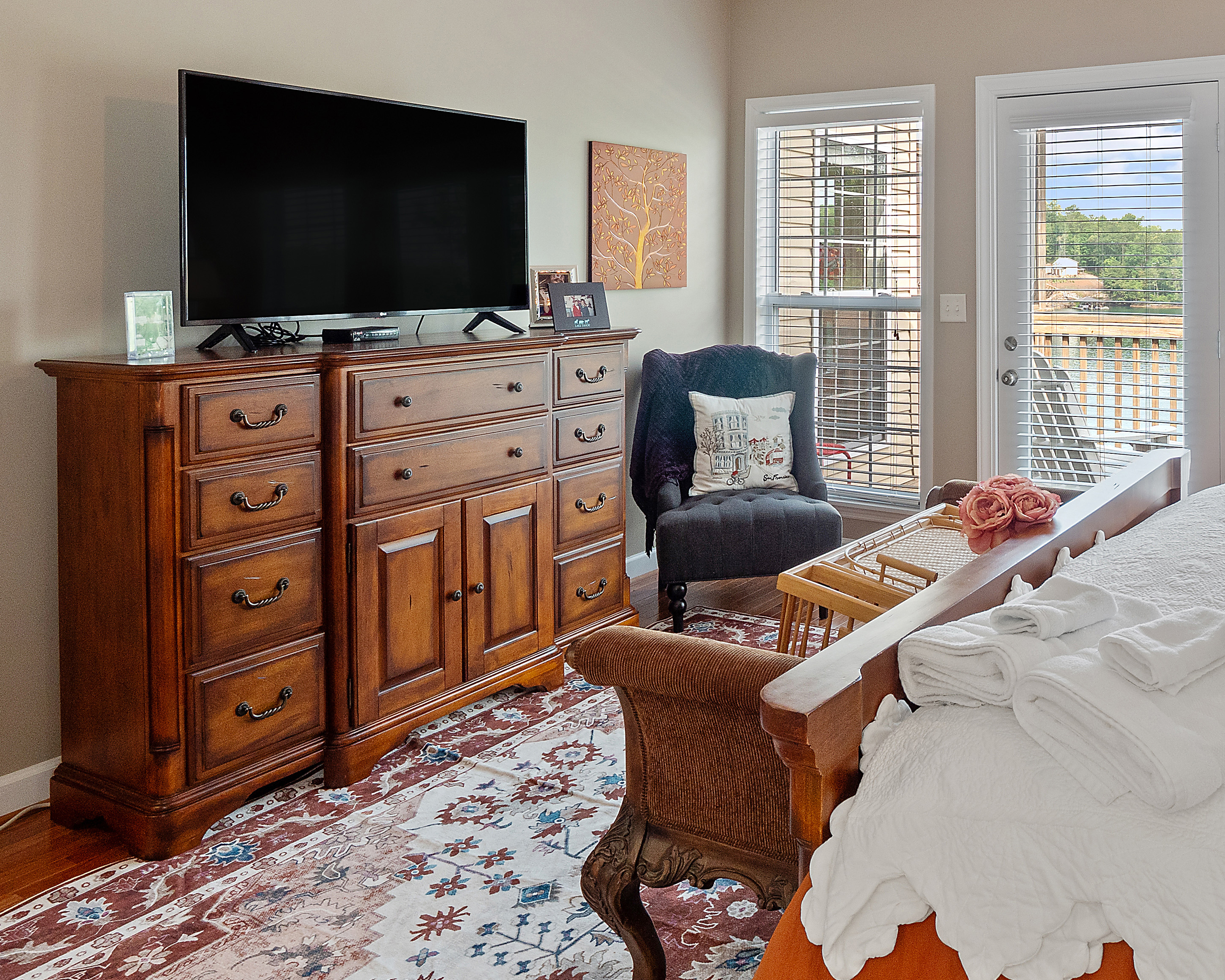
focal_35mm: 28
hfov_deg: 59.0
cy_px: 305
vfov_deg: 50.4
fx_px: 1015
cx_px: 914
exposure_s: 1/15
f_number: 5.6
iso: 200
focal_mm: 8
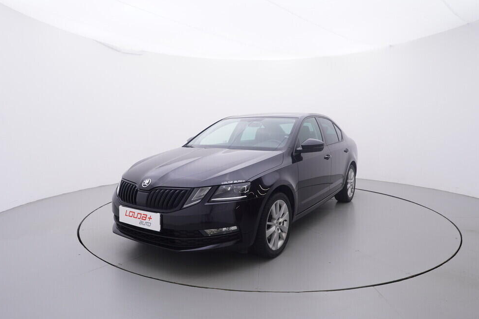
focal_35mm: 24
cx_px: 240
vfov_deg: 54.0
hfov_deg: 74.9
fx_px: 313
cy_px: 167
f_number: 5
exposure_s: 1/80
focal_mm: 15
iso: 200
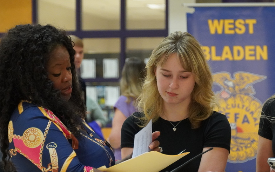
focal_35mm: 194
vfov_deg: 6.8
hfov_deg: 10.8
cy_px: 100
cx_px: 143
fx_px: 1451
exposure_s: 1/100
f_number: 5.6
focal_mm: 97
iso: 6400
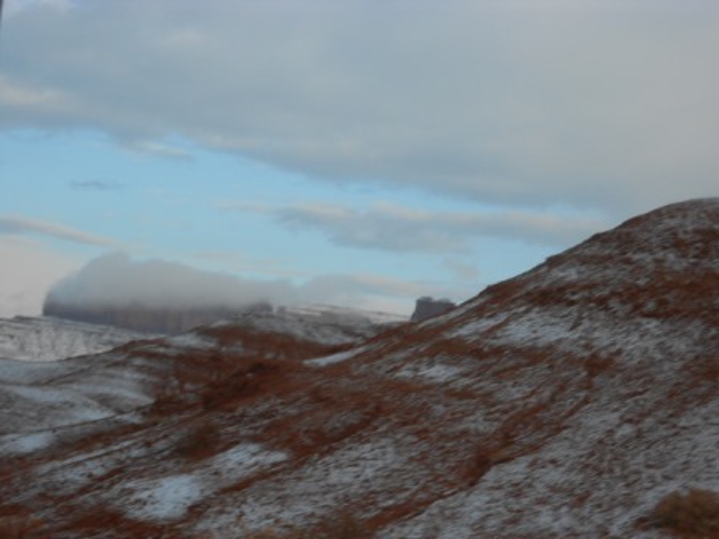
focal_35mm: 86
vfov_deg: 17.2
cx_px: 360
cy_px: 270
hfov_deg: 22.8
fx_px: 1786
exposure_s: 1/250
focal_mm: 15.4
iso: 80
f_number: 6.3
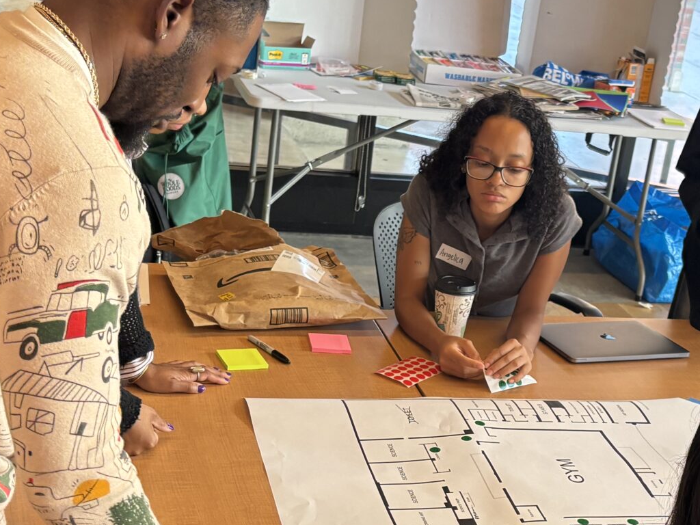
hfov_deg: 29.5
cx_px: 504
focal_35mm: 65
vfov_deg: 22.4
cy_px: 396
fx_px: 1314
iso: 125
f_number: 1.6
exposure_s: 1/108
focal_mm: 5.96
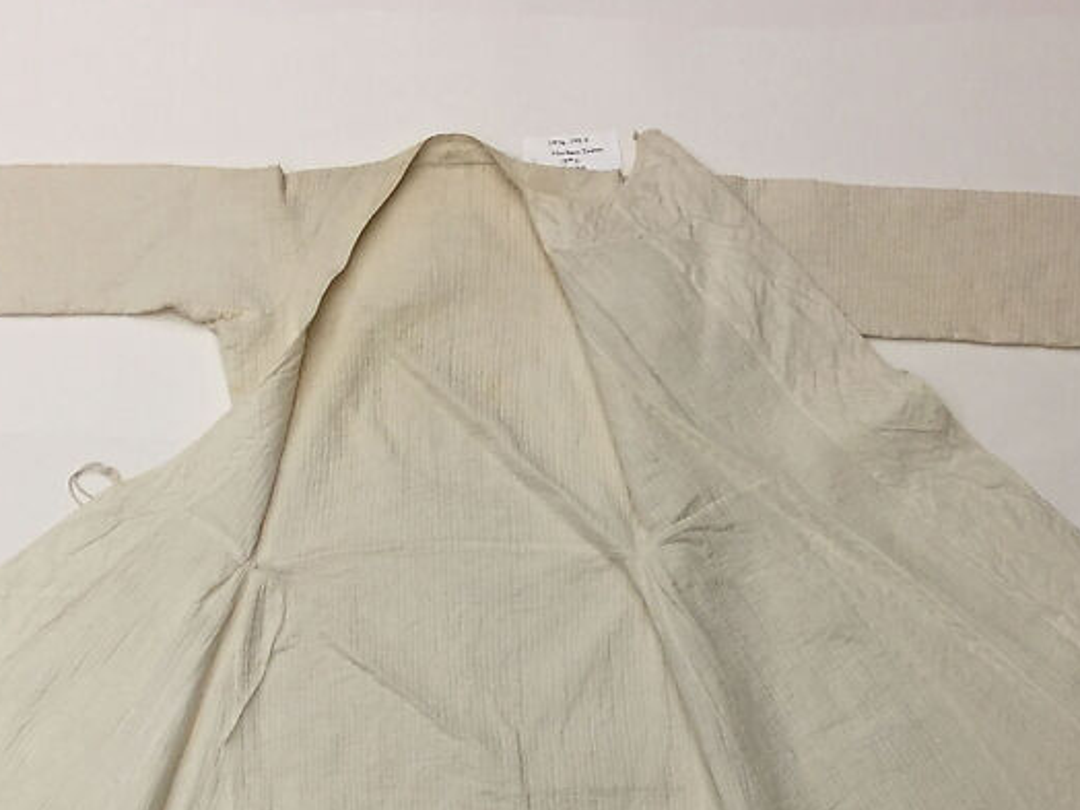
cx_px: 513
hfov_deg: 27.4
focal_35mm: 71
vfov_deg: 20.2
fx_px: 2215
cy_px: 771
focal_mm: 3.3
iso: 32
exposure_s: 1/120
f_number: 2.4
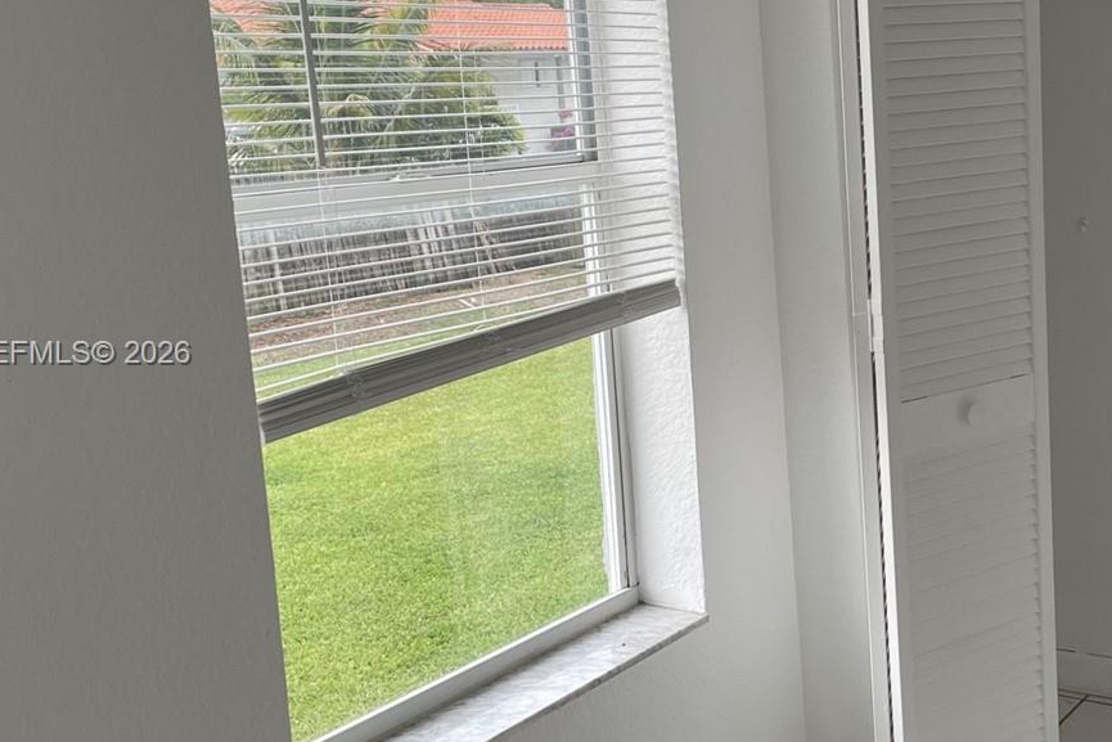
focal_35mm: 50
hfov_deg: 38.7
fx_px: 1545
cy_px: 355
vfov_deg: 27.0
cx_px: 819
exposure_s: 1/167
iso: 32
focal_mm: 4.2
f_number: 1.6
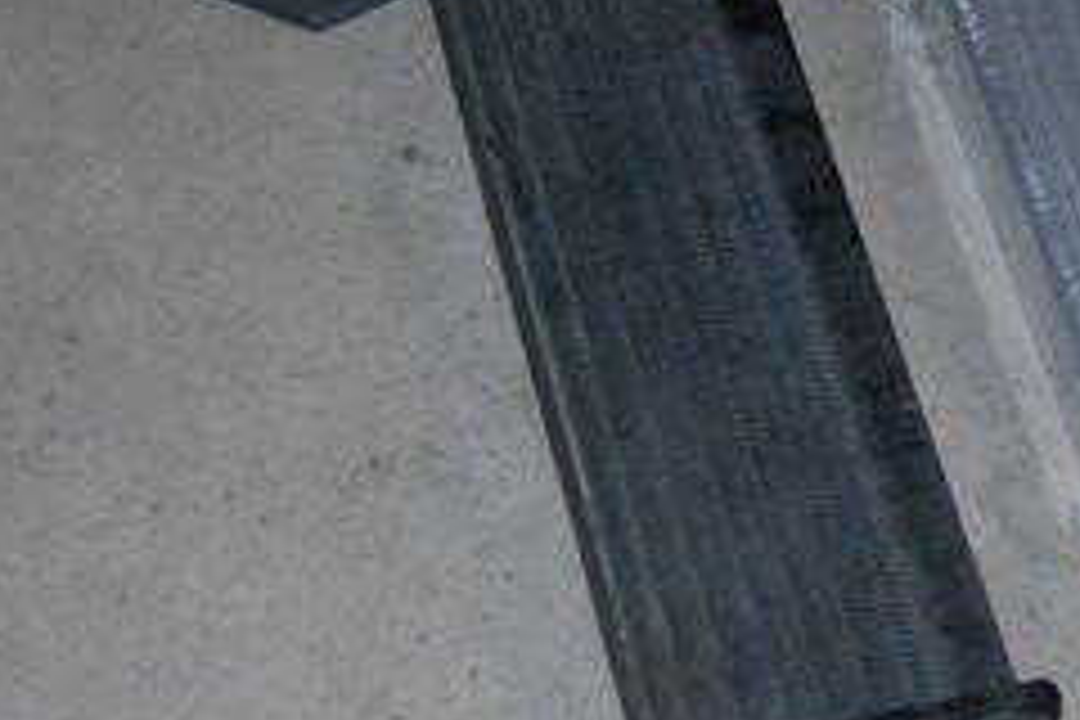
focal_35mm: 112
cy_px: 220
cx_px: 986
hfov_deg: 18.0
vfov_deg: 12.2
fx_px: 3360
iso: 500
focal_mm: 28
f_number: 4.2
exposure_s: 1/80
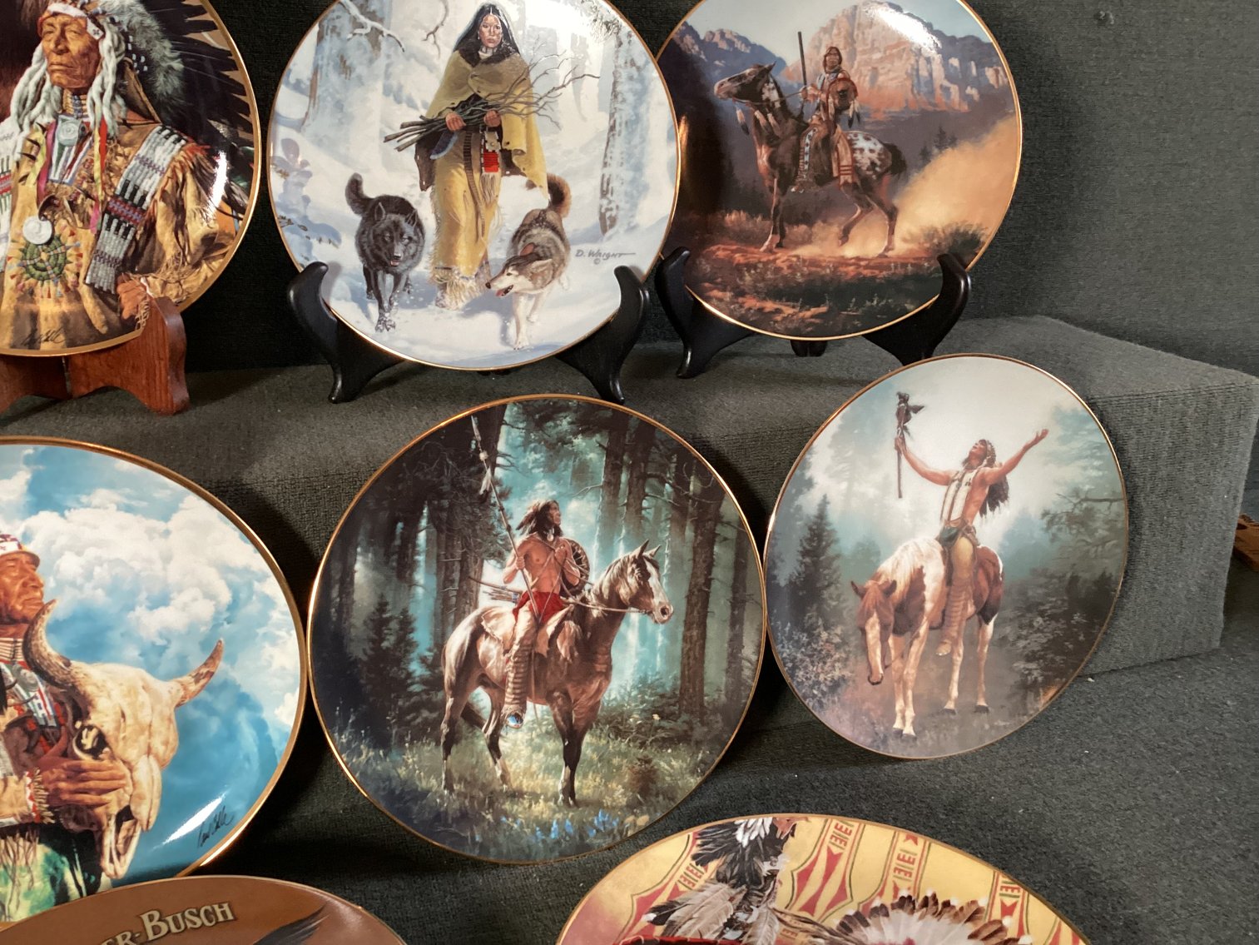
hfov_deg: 58.3
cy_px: 472
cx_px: 630
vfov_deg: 45.4
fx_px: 1128
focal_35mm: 31
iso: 320
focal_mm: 3.3
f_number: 2.4
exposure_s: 1/60
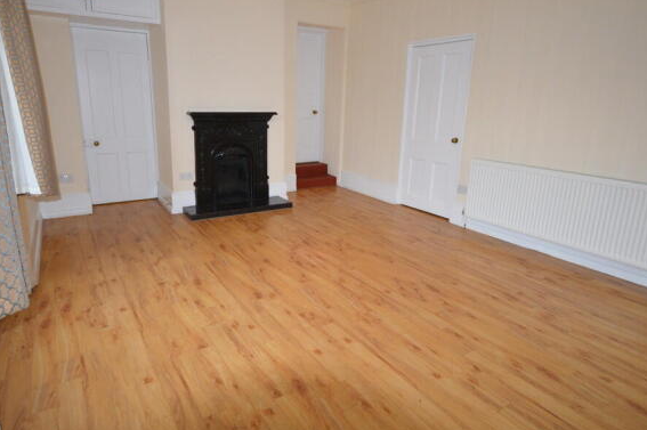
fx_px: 405
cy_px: 190
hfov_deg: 77.0
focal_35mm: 23
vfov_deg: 55.8
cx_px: 298
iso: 640
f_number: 4.5
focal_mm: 13
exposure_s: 1/60
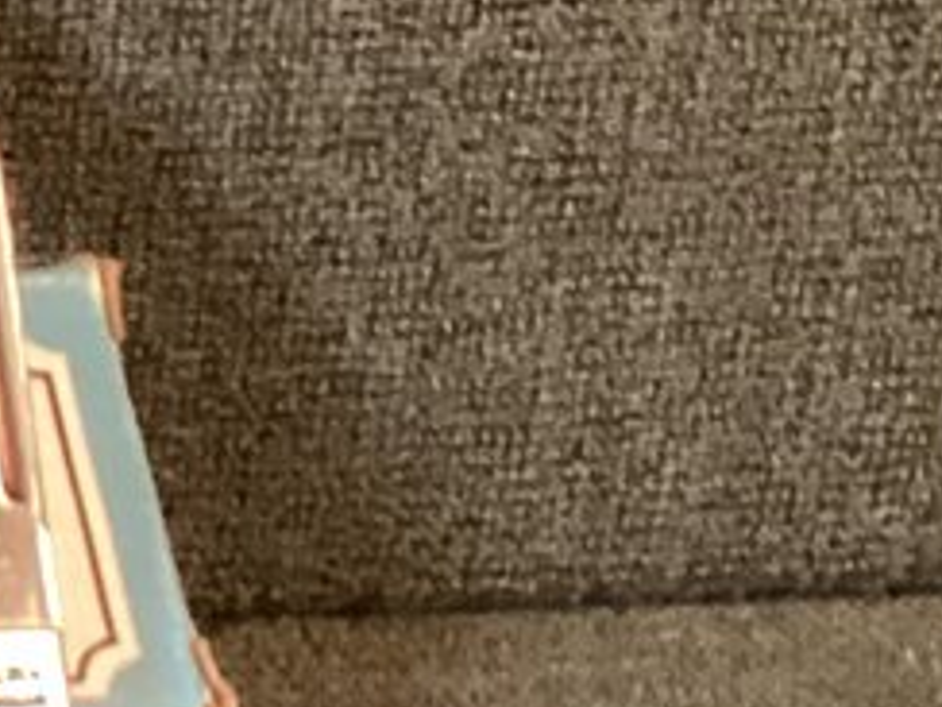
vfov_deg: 7.7
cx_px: -1832
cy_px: 238
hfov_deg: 8.6
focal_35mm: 192
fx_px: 5225
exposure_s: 1/30
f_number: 2.4
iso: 320
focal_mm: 3.3
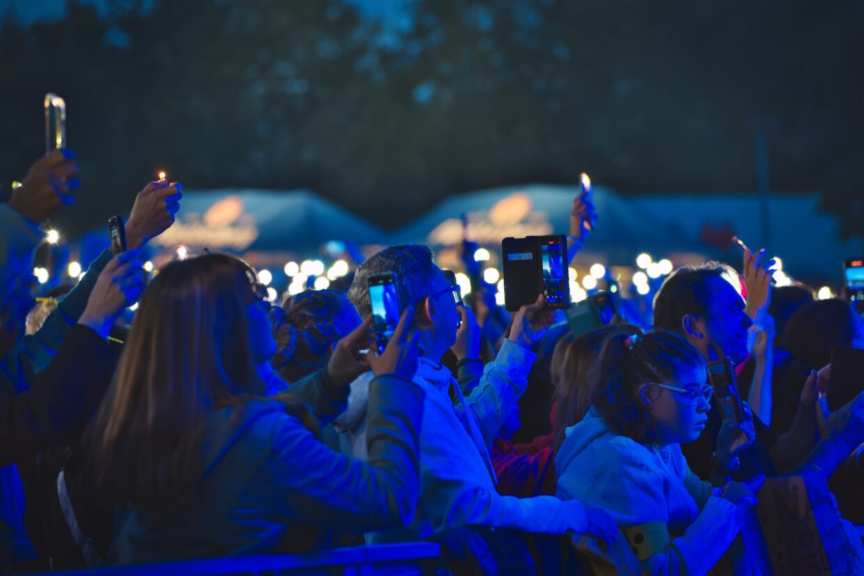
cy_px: 288
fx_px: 2544
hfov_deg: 19.3
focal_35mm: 106
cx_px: 432
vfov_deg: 12.9
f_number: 2.8
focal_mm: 106
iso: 3200
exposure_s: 1/500
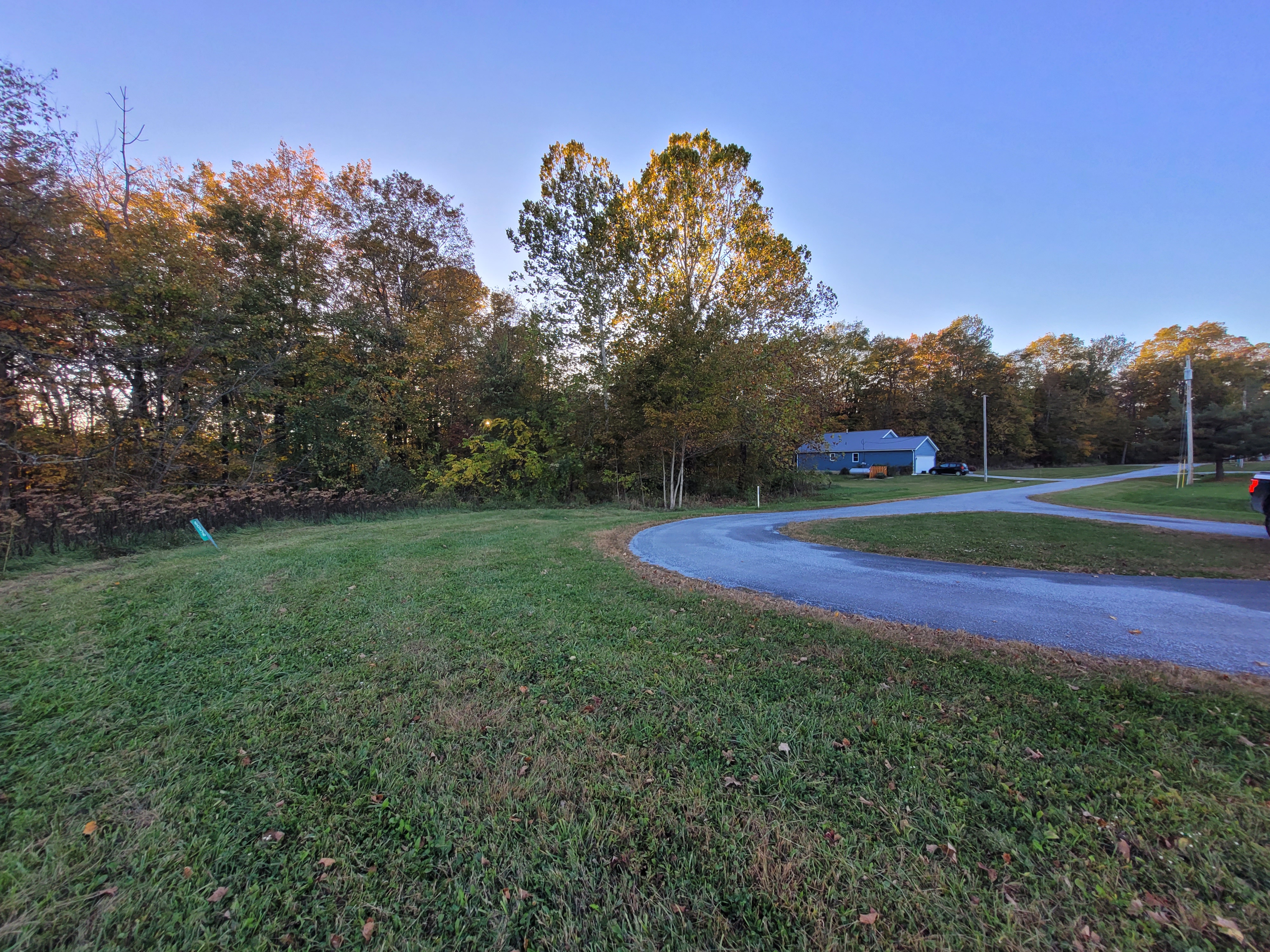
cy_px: 476
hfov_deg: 106.2
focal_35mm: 13
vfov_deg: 89.9
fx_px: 477
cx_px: 635
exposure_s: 1/182
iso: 40
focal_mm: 1.74
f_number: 2.2
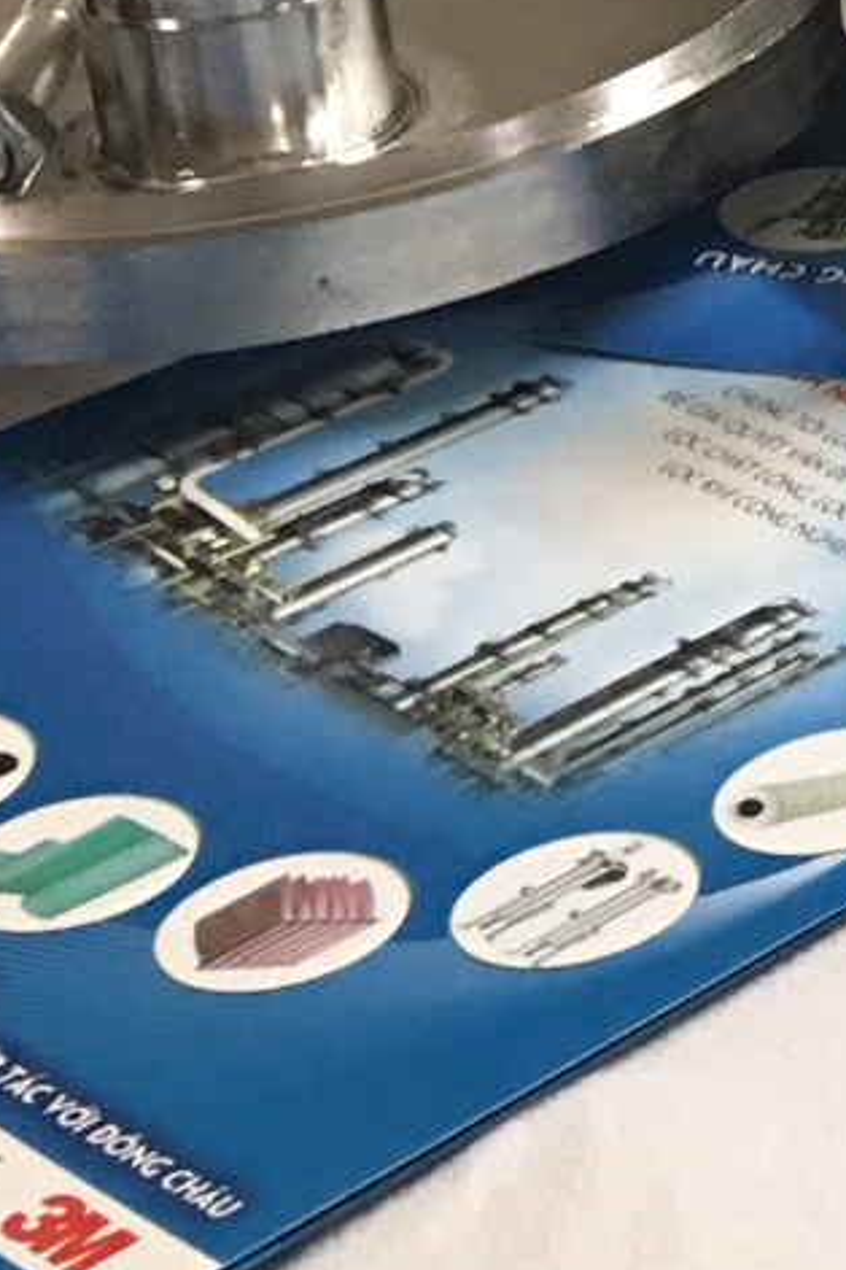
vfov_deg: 15.4
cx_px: 2522
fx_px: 4547
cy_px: -202
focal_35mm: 129
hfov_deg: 8.8
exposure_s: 1/8
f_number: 2.2
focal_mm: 4.15
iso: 100
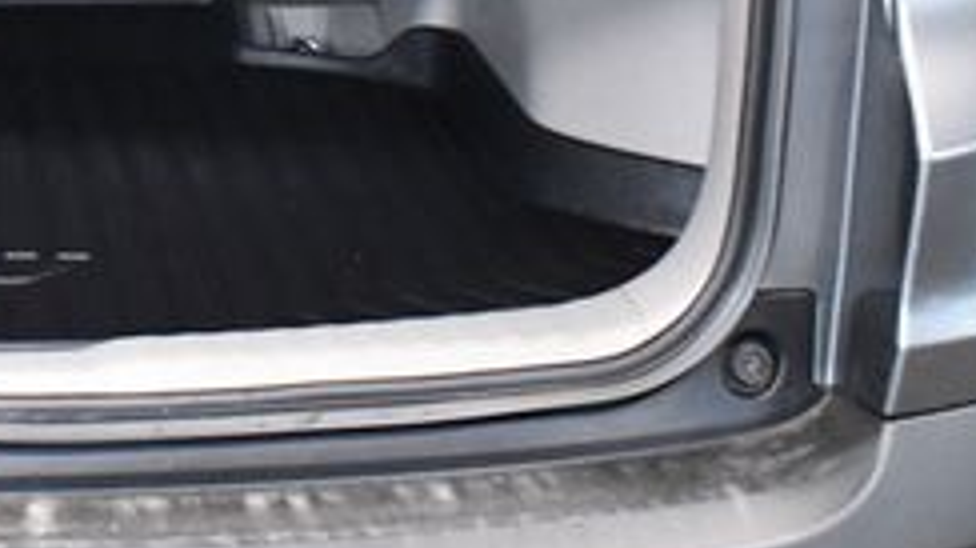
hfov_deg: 20.7
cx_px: -56
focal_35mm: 99
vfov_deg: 11.9
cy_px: -176
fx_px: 2561
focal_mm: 18
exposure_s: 1/80
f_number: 3.5
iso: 3200
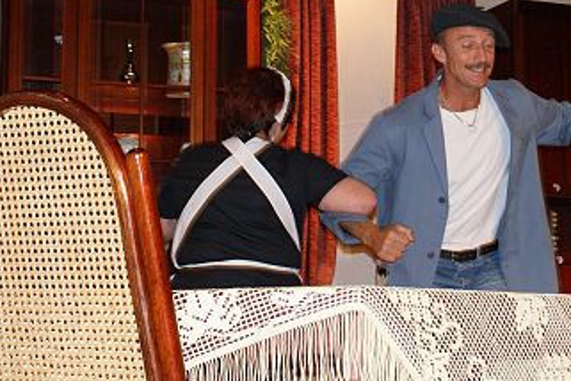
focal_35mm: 84
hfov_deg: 23.9
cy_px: 138
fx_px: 1332
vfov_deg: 16.2
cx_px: 445
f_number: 5
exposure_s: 1/60
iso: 400
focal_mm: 30
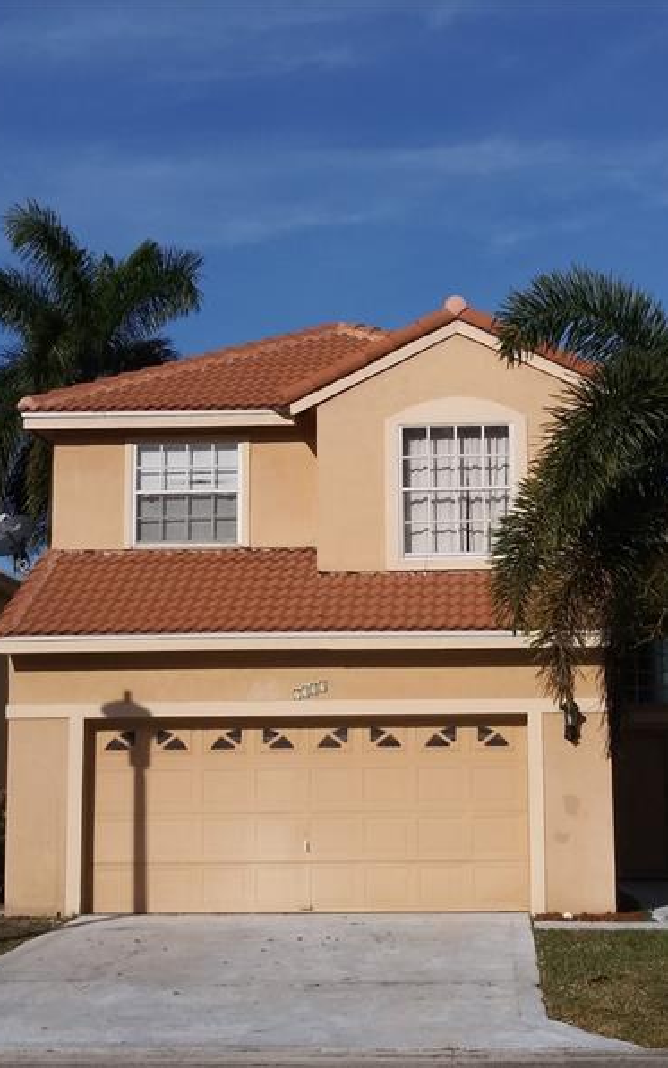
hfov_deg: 20.0
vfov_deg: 31.5
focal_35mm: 65
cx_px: 378
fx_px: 1894
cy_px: 533
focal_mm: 3.7
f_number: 2.2
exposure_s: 1/2652
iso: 50
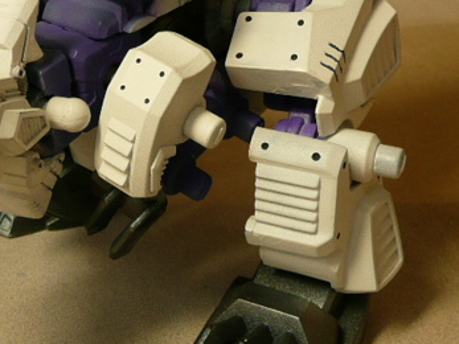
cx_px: 107
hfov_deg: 23.3
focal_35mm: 83
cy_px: 123
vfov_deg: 17.7
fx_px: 1100
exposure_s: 1/60
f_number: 3.4
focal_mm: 4.9
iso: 100
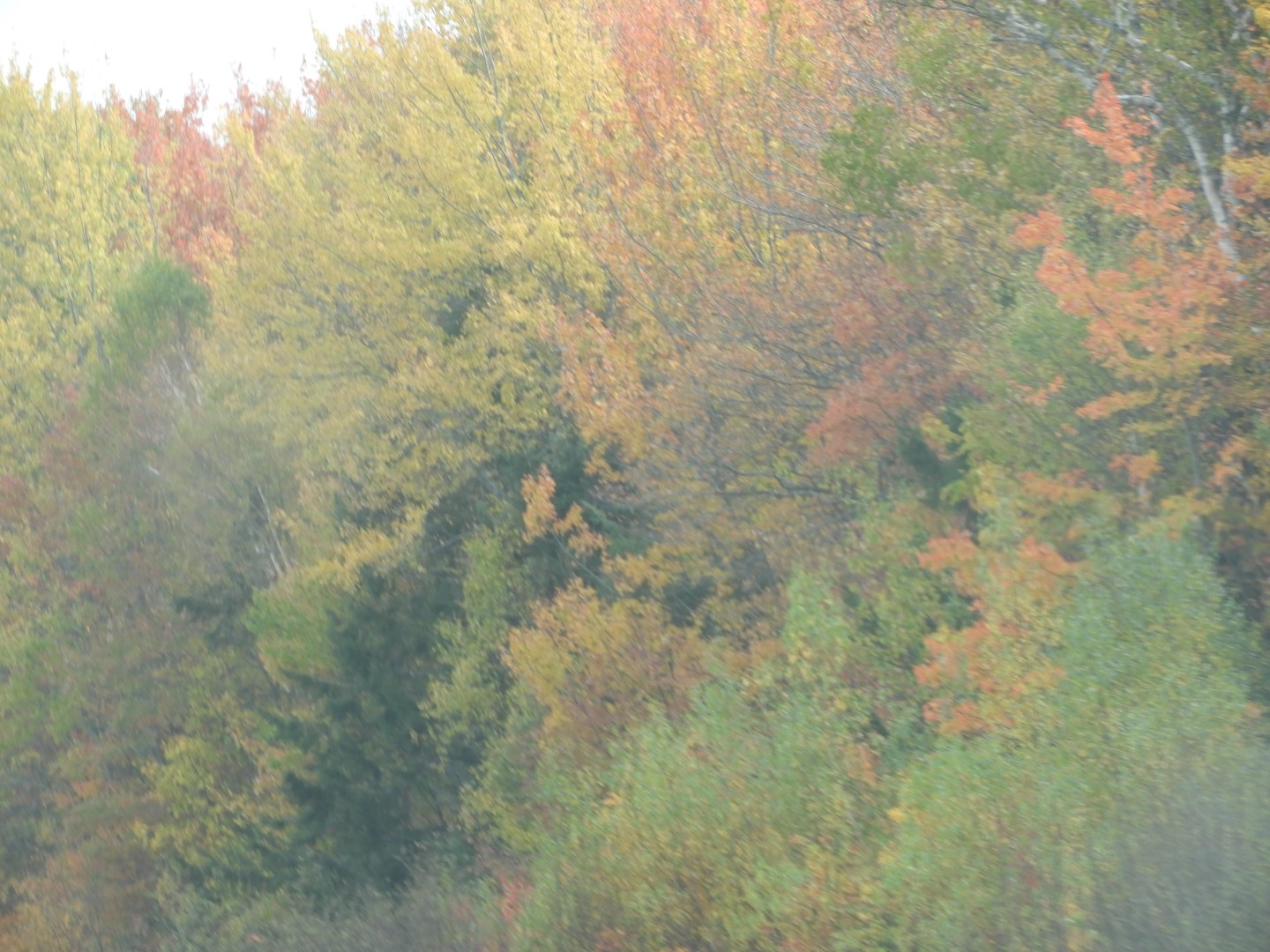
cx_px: 635
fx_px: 11006
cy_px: 476
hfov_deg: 6.6
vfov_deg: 5.0
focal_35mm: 300
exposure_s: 1/125
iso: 160
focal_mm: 53.7
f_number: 5.5
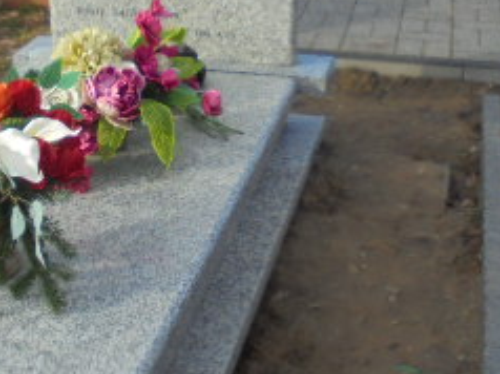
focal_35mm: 70
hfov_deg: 27.2
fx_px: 1010
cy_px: 139
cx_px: 86
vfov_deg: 20.9
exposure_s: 1/400
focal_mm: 4.6
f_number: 3.5
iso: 100
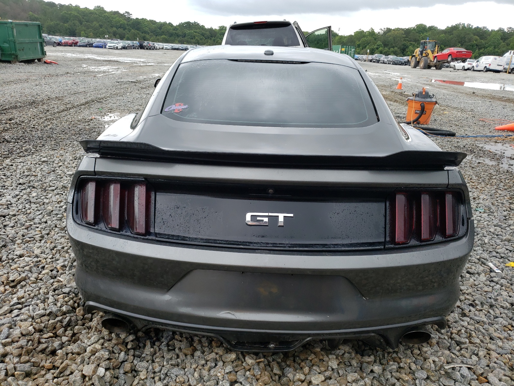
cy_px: 193
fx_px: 386
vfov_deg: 53.1
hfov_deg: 67.3
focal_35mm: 26
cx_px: 257
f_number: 1.5
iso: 50
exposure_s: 1/476
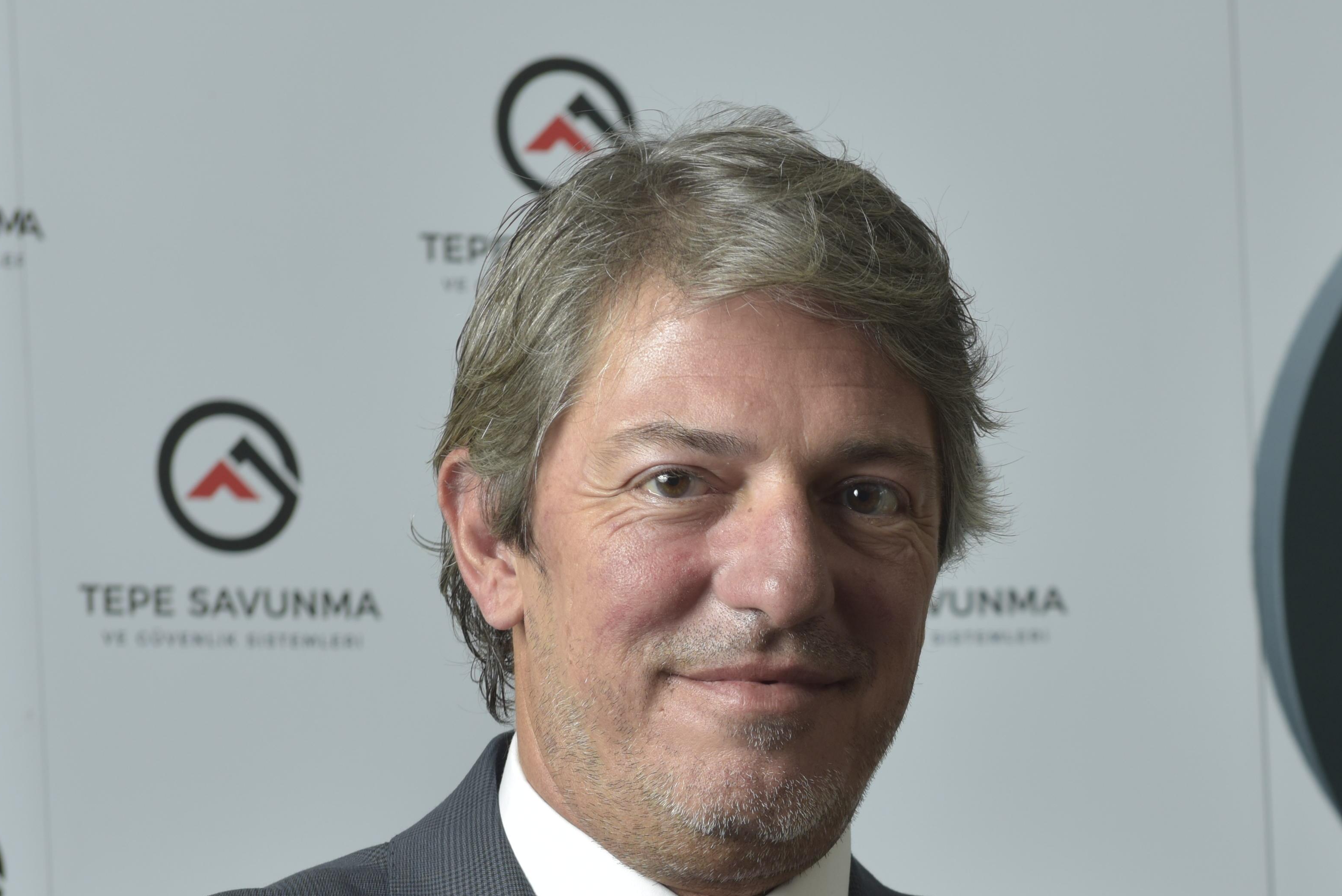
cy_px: 955
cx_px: 1123
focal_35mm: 165
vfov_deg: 8.3
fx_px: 6153
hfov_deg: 12.4
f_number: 6.3
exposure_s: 1/200
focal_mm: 70
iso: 200
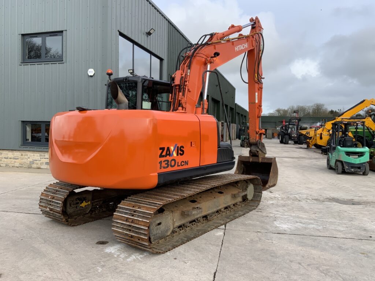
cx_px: 188
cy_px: 140
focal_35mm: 29
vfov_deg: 48.2
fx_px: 314
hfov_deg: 61.7
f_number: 1.8
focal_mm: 3
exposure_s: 1/529
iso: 16
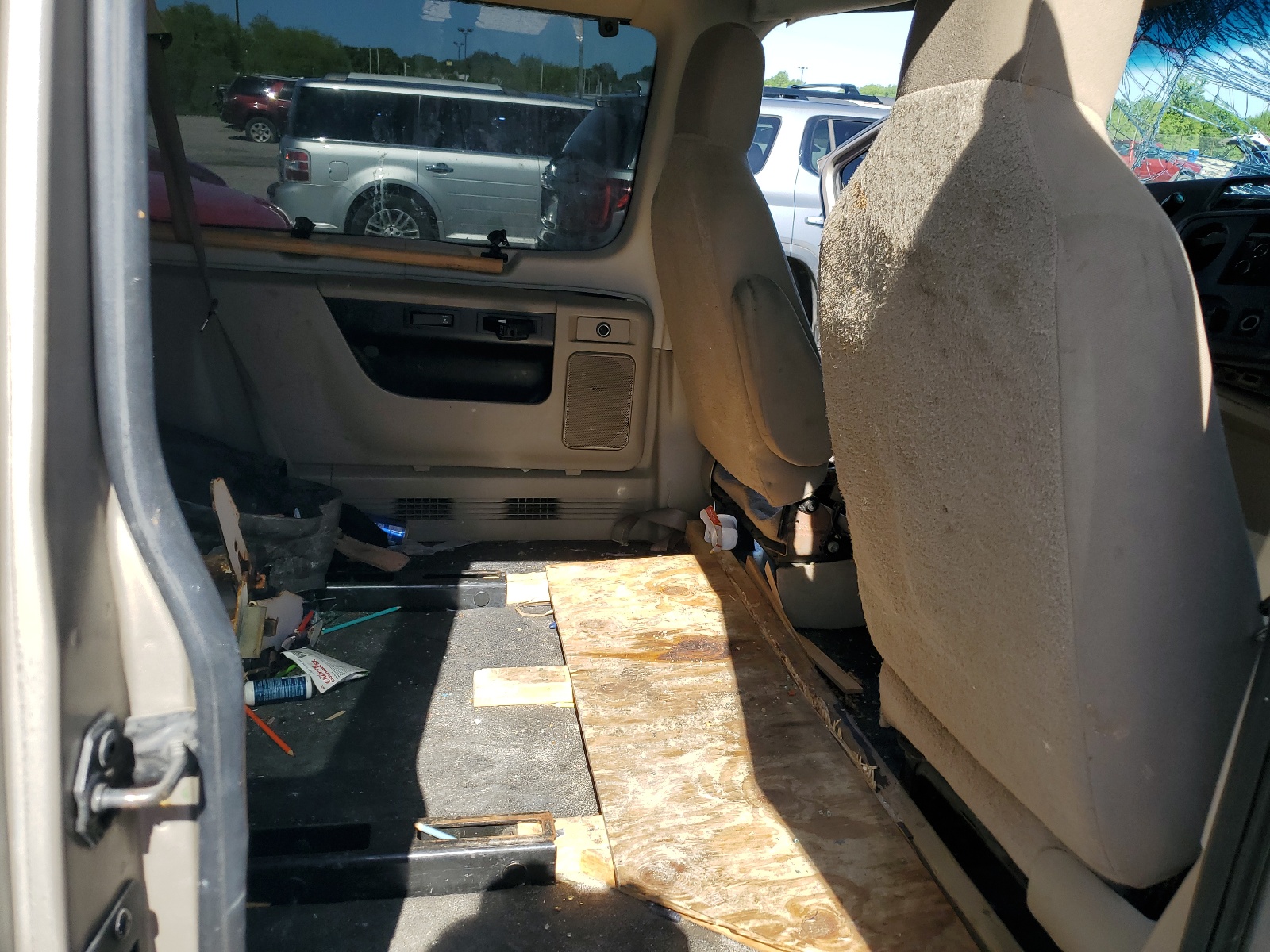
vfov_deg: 53.1
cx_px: 635
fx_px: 954
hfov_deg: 67.3
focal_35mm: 26
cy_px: 476
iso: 50
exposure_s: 1/1250
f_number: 1.5
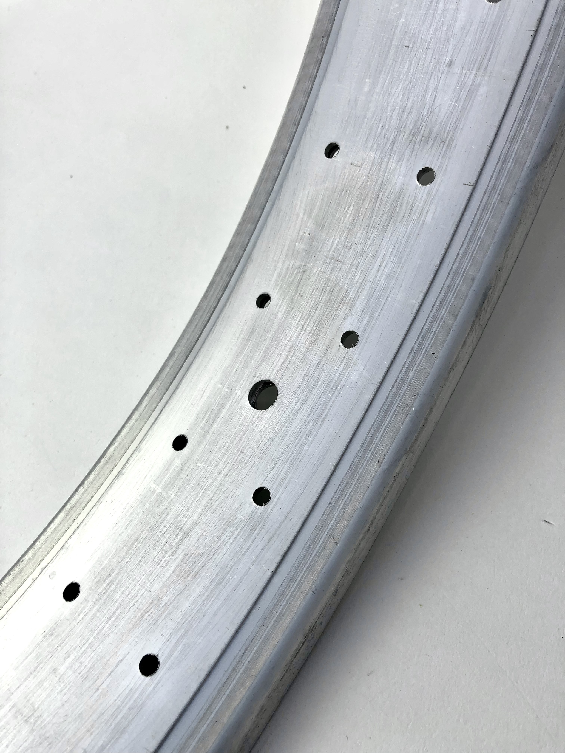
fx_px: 609
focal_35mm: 28
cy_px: 376
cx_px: 282
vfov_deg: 63.4
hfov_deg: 49.7
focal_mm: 3.99
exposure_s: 1/149
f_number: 1.8
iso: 20
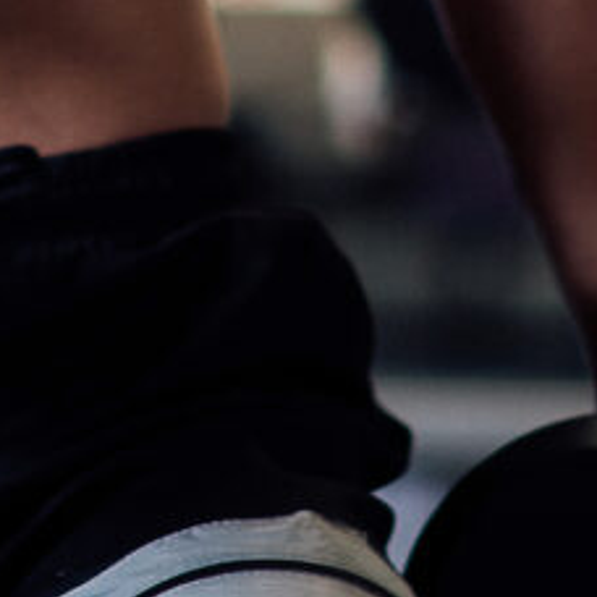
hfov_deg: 2.9
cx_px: -242
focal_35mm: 604
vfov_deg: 2.9
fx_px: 11785
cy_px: -429
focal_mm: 135
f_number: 2.2
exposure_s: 1/160
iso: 200
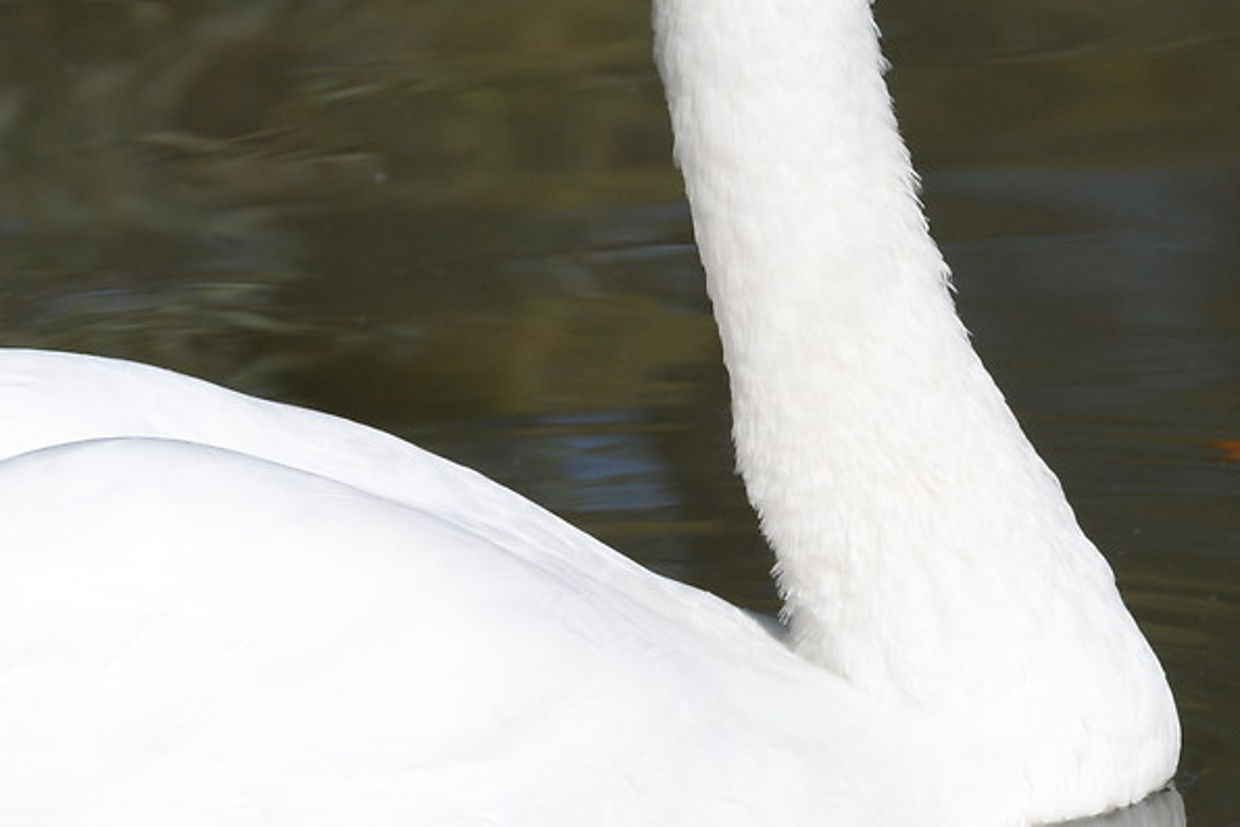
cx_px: 369
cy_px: 596
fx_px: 20843
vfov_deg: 2.3
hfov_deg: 3.4
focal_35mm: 605
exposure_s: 1/2500
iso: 320
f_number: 6.3
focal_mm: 150
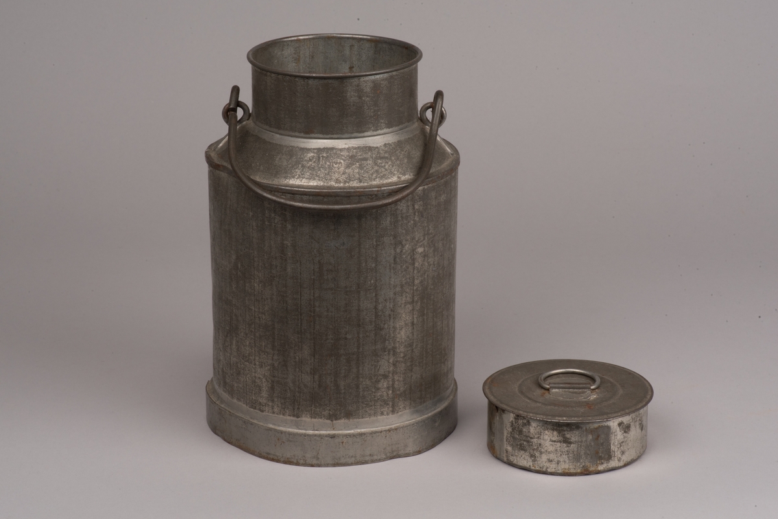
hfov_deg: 19.4
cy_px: 260
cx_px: 389
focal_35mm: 105
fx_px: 2270
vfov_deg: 13.1
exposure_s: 1/160
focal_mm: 105
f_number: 25
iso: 400
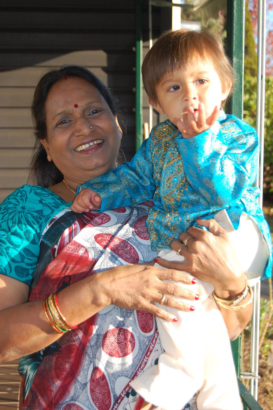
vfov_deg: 29.9
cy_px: 205
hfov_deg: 20.1
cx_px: 136
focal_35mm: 68
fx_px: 769
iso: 400
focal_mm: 45
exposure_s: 1/320
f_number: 5.3
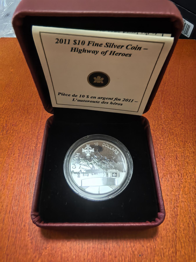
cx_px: 98
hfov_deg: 56.8
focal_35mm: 24
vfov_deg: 71.6
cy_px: 131
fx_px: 181
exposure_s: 1/33.3
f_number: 2.2
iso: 125
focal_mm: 1.68
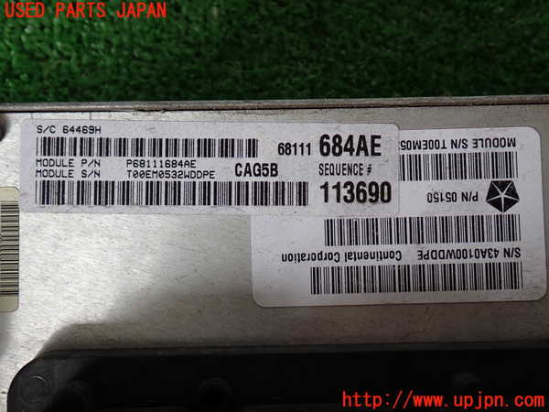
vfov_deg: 39.7
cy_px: 206
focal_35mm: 36
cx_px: 274
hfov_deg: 51.4
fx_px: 571
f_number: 2.5
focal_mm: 6.37
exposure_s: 1/80
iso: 100
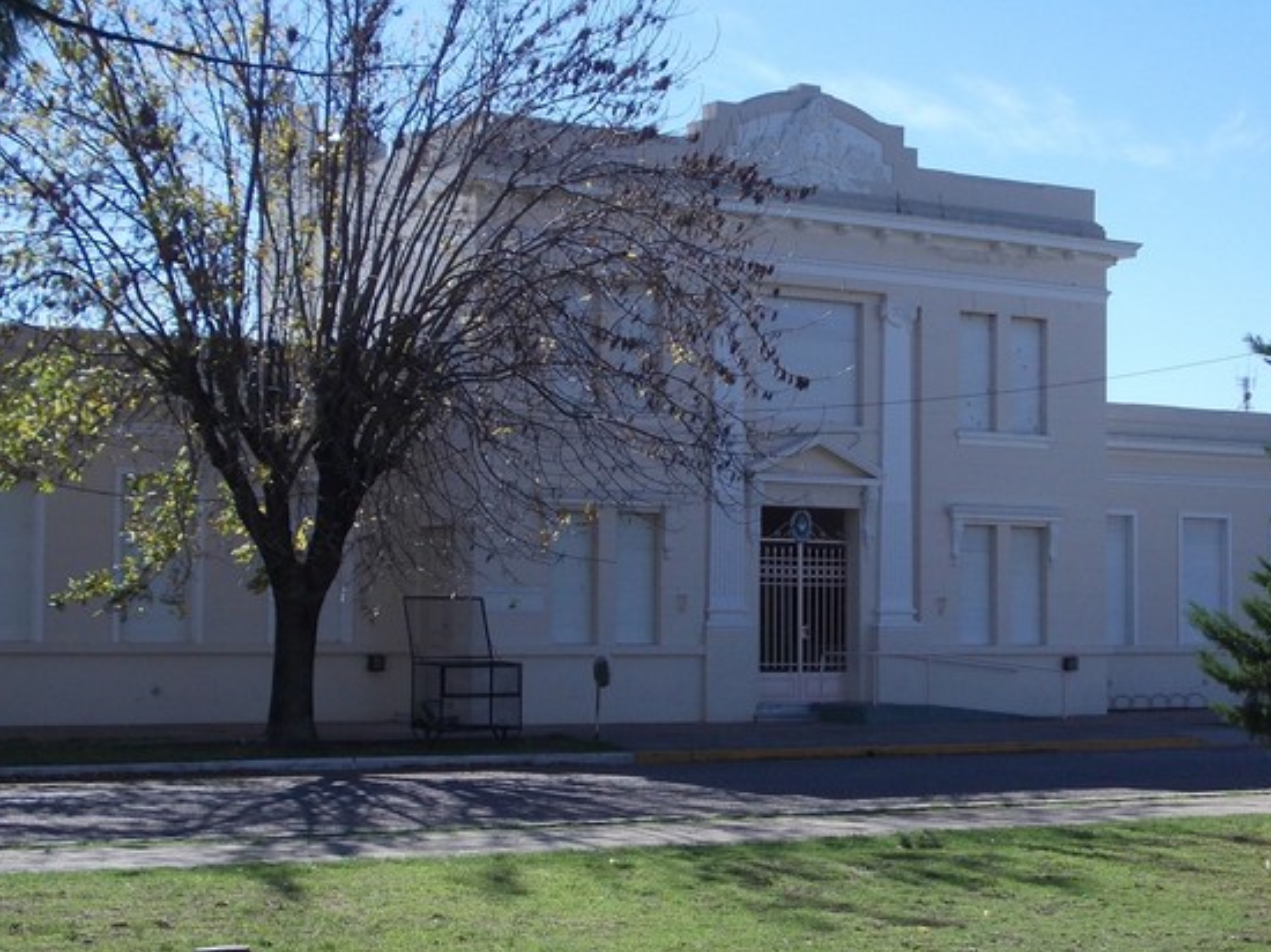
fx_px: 2606
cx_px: 781
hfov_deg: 27.3
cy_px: 511
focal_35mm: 71
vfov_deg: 20.7
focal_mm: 7.2
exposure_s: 1/200
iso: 80
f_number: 7.2
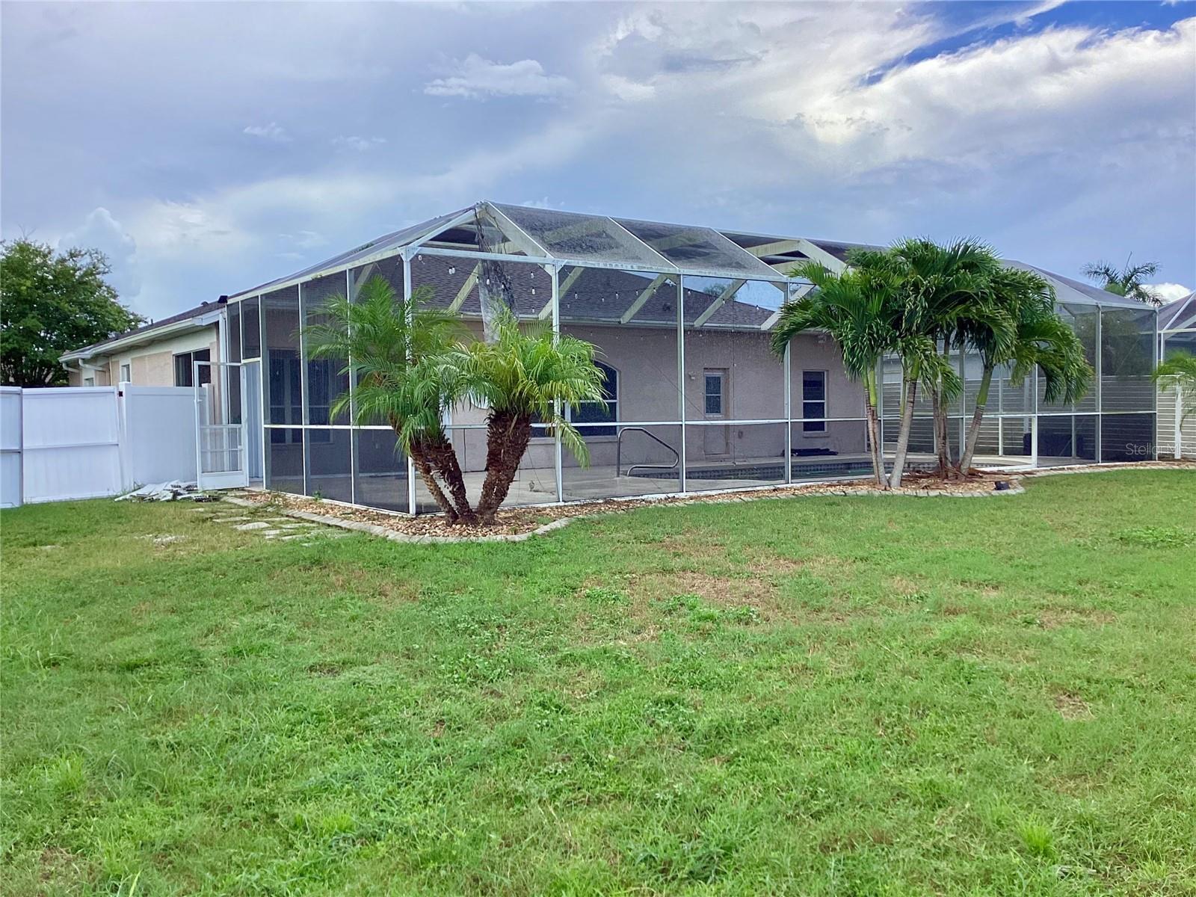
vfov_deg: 45.4
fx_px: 1071
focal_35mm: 31
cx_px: 598
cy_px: 448
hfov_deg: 58.4
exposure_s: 1/684
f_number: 2.4
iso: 25
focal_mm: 3.3
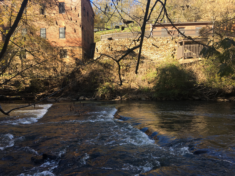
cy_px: 88
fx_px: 197
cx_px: 118
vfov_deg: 48.2
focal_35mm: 29
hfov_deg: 61.7
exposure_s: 1/283
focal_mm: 4.15
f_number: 2.2
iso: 25
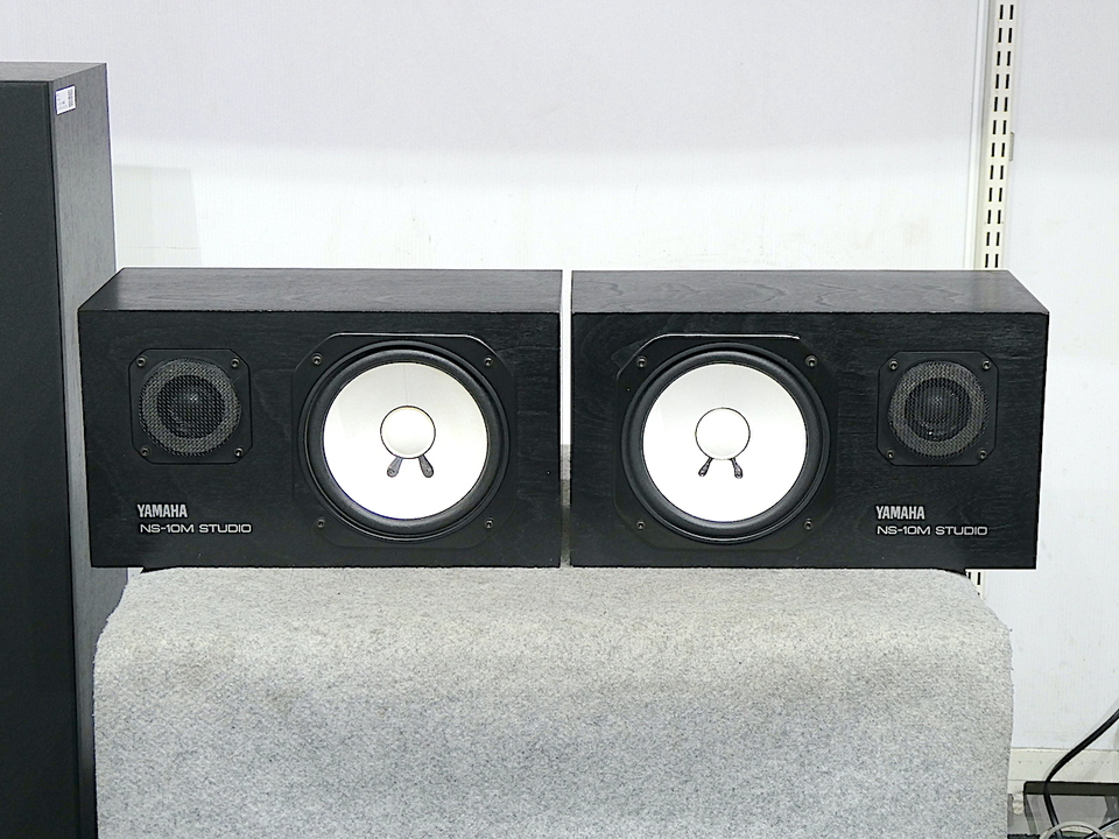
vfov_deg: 22.6
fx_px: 2101
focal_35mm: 65
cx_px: 560
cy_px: 420
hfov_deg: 29.8
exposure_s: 1/10
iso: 200
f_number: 4.4
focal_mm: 11.7
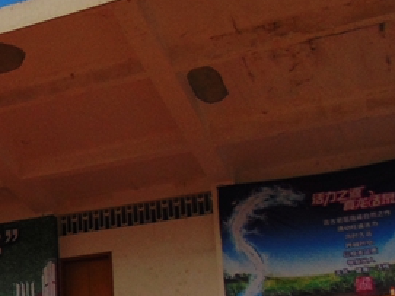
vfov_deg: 17.3
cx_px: -184
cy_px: 304
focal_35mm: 83
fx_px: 947
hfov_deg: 20.5
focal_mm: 4.5
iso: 80
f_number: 3
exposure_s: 1/60
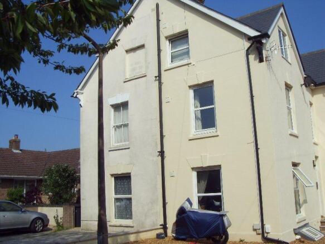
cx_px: 162
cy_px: 122
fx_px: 366
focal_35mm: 39
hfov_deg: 47.9
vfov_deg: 36.8
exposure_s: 1/750
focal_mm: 6.6
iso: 80
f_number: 6.2
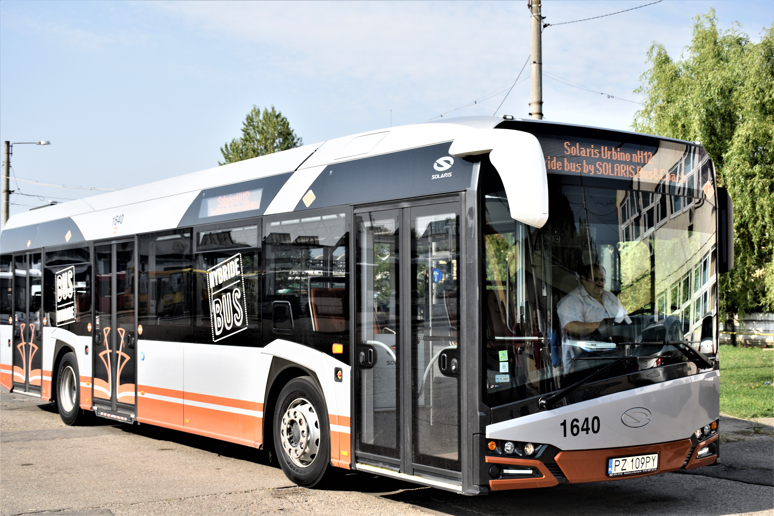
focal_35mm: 51
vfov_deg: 26.5
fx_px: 1096
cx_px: 387
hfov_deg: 38.9
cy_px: 258
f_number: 8
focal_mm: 34
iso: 100
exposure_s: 1/200
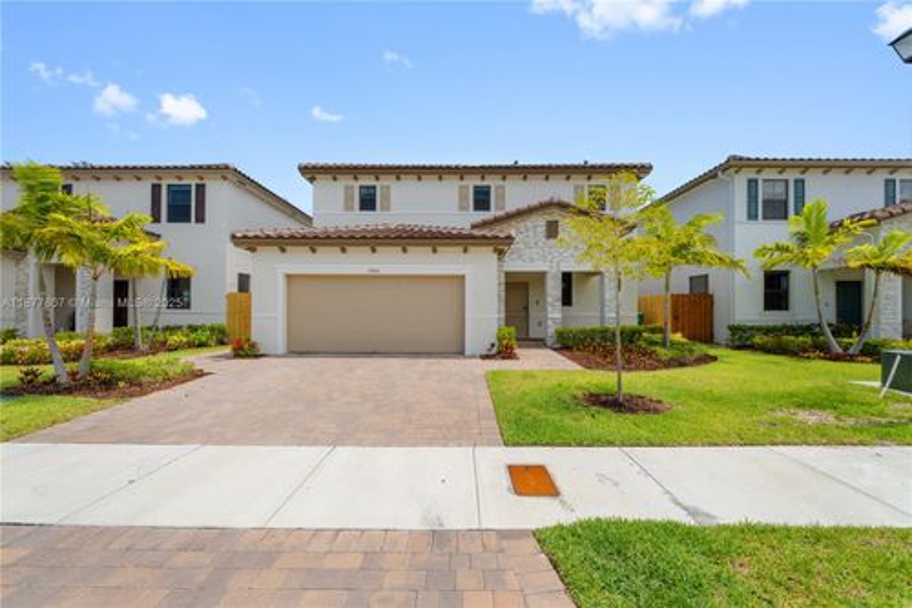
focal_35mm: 15
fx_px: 380
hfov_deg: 100.4
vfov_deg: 77.3
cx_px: 456
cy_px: 304
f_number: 9
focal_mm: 10
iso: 160
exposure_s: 1/50
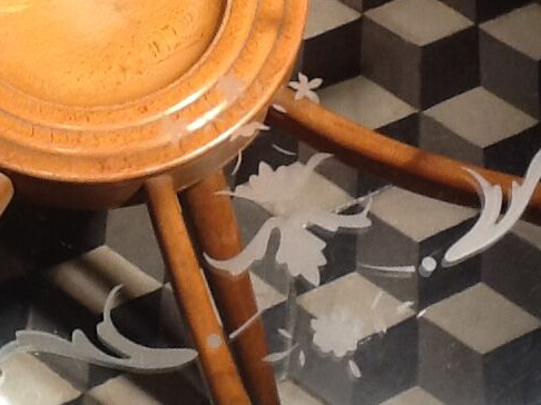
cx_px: 148
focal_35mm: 87
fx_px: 1359
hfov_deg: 22.3
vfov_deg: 16.6
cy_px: 6
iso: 64
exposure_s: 1/30
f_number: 2.4
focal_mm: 2.03
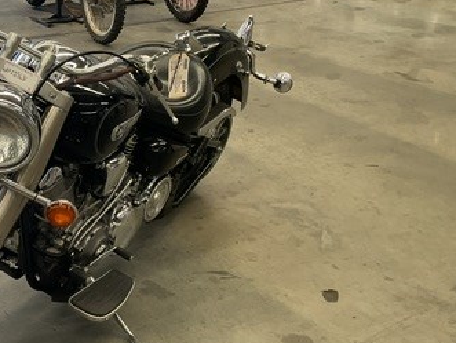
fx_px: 738
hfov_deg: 32.9
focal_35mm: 56
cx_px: 63
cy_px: 187
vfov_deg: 26.1
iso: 64
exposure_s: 1/120
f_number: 1.8
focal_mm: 3
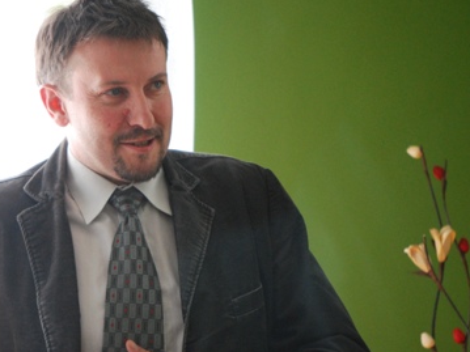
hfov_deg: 9.0
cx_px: 114
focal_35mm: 219
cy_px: 209
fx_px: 2971
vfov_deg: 6.8
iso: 800
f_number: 3.5
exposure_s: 1/100
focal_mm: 85
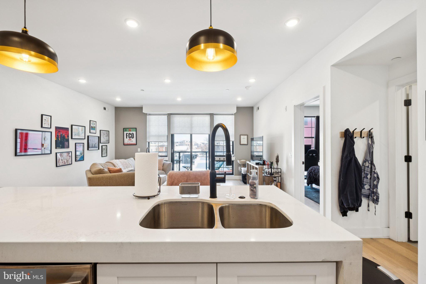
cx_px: 213
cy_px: 142
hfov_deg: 100.4
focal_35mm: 15
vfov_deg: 77.3
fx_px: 177
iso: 250
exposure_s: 1/17
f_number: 8
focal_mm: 10
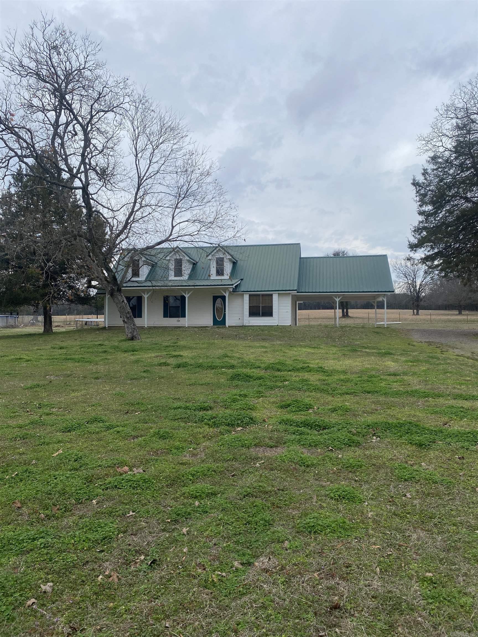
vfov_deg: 67.3
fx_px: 479
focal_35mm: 26
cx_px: 239
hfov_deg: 53.1
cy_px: 318
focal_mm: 4.25
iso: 32
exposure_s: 1/810
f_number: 1.8
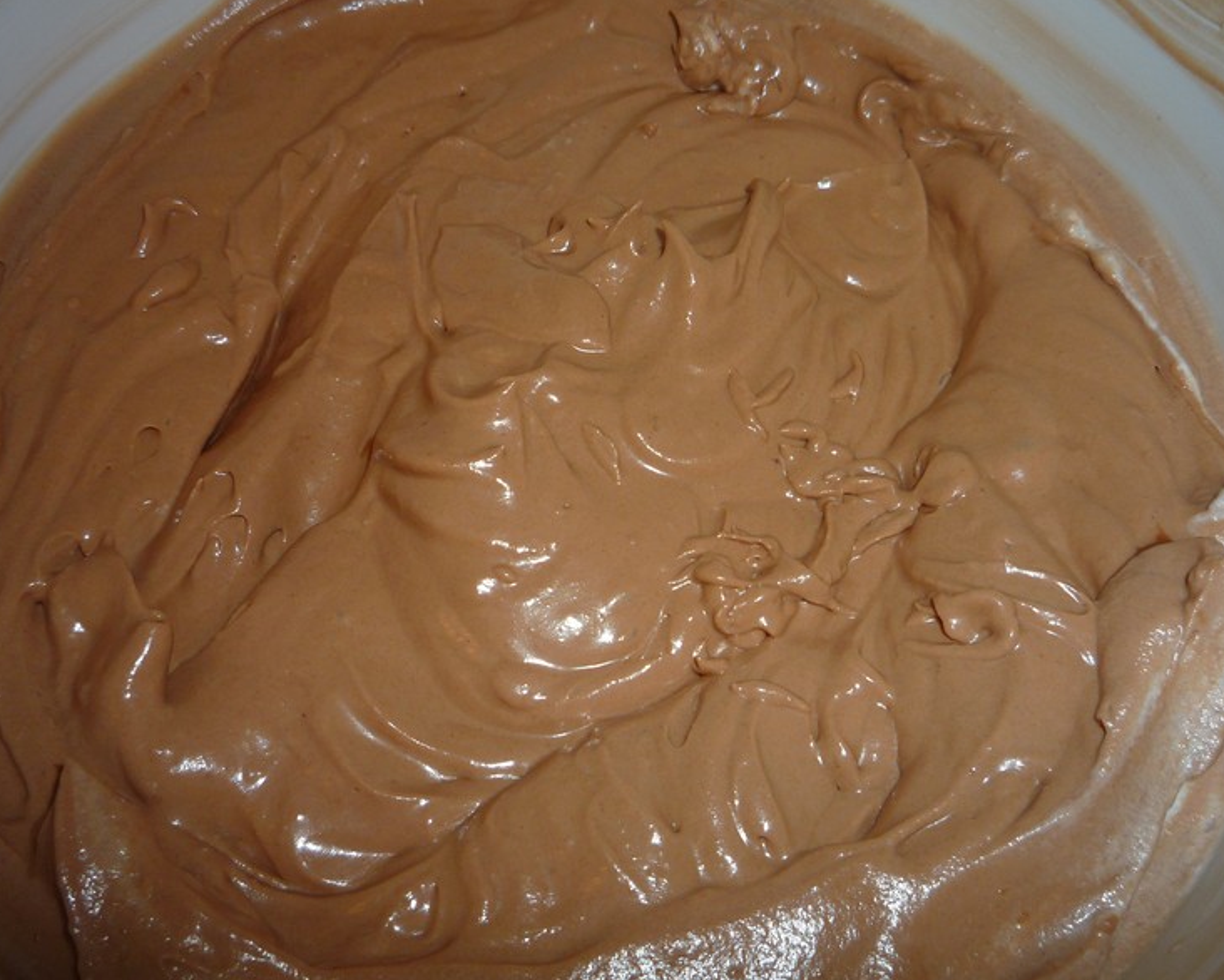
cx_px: 657
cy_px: 492
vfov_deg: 45.8
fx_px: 1160
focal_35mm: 32
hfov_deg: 55.6
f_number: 4
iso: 100
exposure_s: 1/30
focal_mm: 5.2
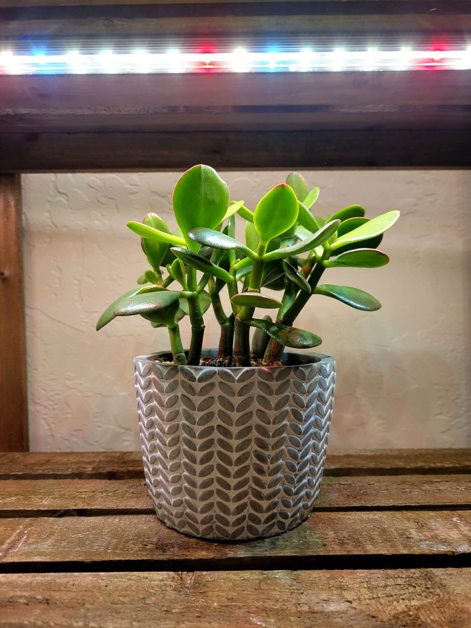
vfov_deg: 67.3
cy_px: 314
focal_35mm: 26
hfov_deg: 53.1
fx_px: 472
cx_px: 236
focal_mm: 5.4
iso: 160
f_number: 1.8
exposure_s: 1/120
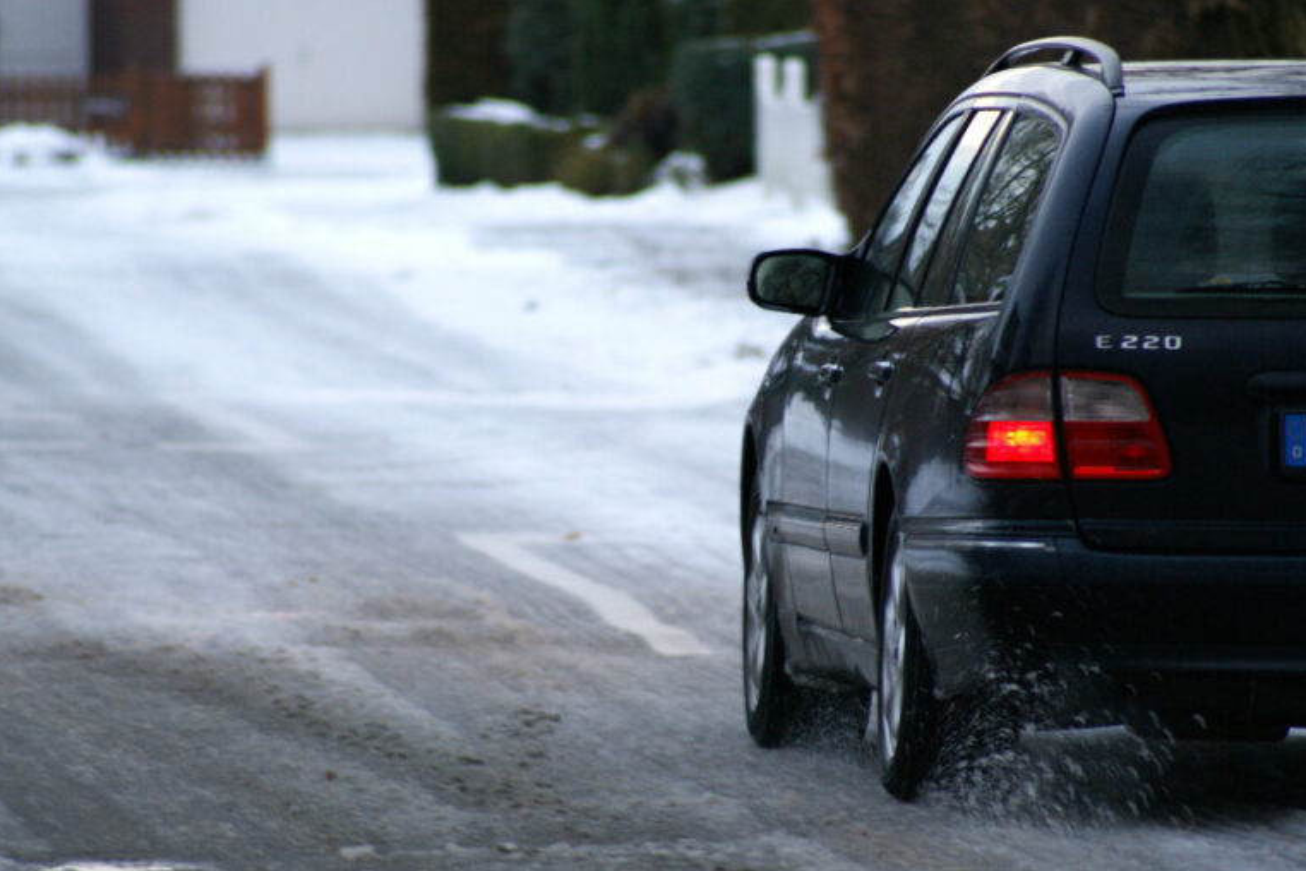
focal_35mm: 453
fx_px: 16433
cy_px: 435
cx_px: 655
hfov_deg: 4.6
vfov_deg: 3.0
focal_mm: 300
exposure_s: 1/60
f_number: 5.6
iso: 400
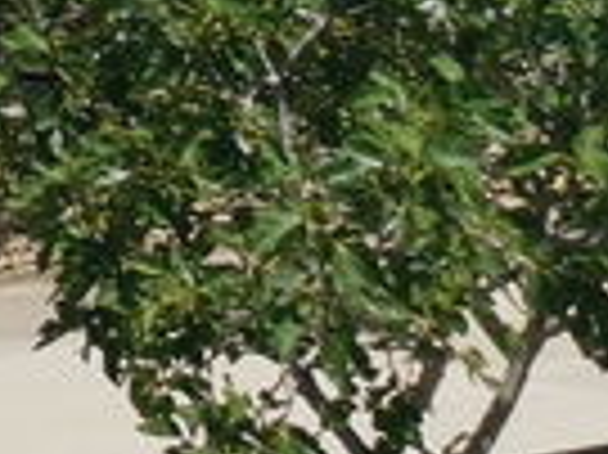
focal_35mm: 205
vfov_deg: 6.6
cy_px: -877
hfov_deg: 7.9
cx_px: -1378
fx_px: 3597
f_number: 1.8
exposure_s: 1/3509
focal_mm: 5.58
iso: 50
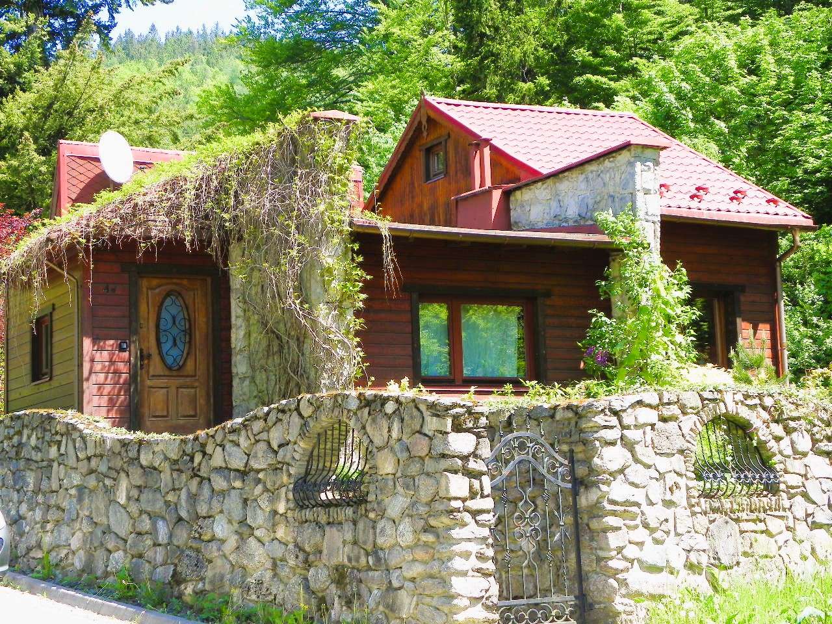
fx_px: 1586
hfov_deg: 29.4
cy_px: 312
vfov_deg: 22.3
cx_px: 416
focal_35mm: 66
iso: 64
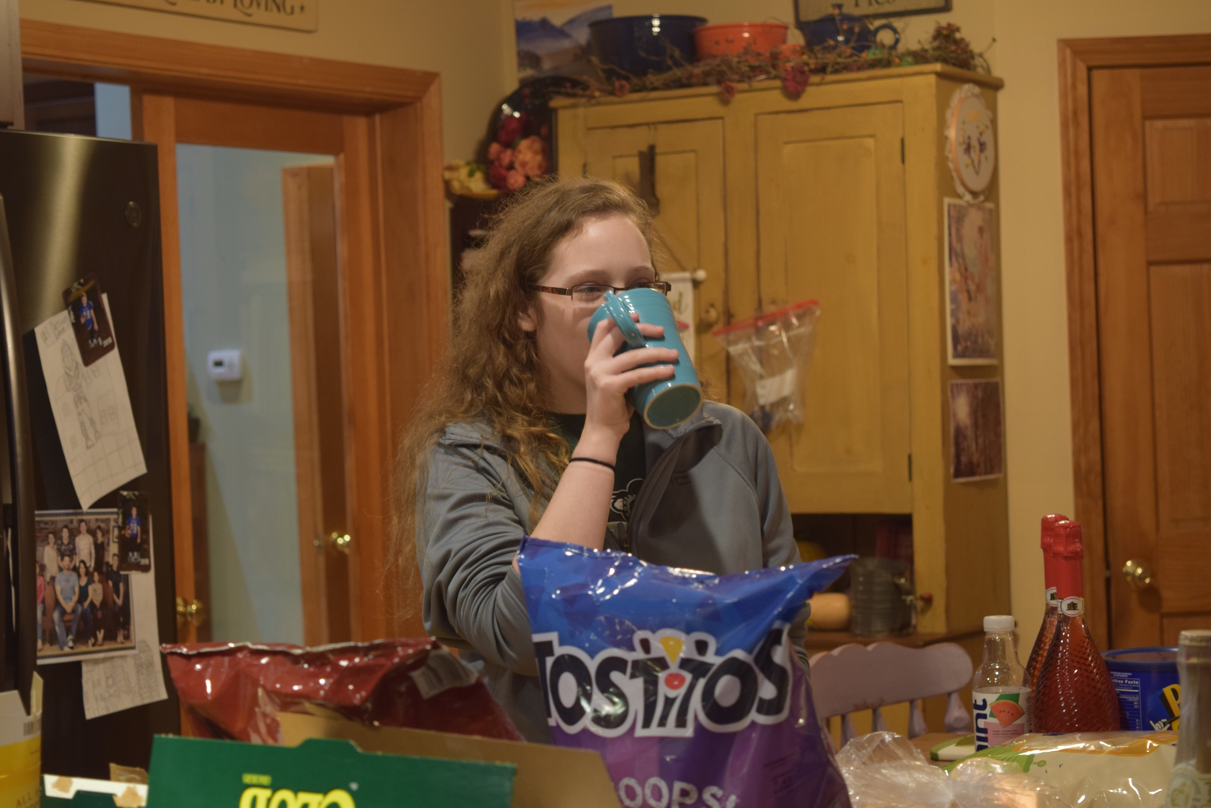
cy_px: 404
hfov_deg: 24.6
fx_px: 2776
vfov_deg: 16.6
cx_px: 606
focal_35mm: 82
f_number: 5.6
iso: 640
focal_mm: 55
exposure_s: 1/13
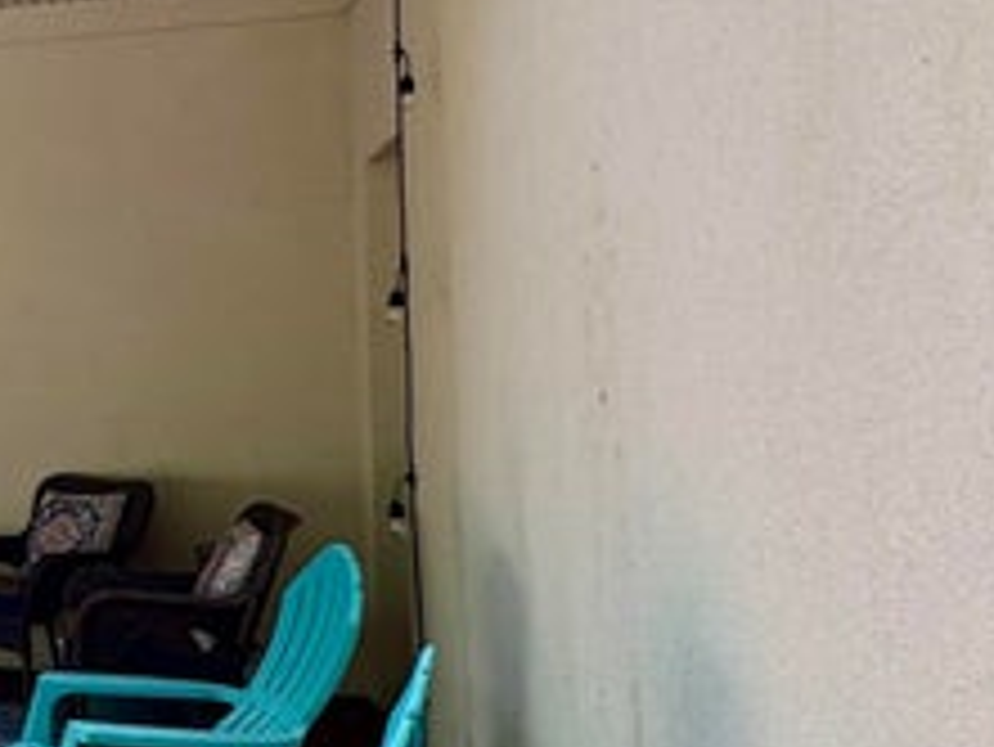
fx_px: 1551
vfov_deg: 27.0
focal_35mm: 54
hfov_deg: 23.2
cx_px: -699
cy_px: 315
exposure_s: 1/319
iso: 40
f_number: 2.2
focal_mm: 2.22
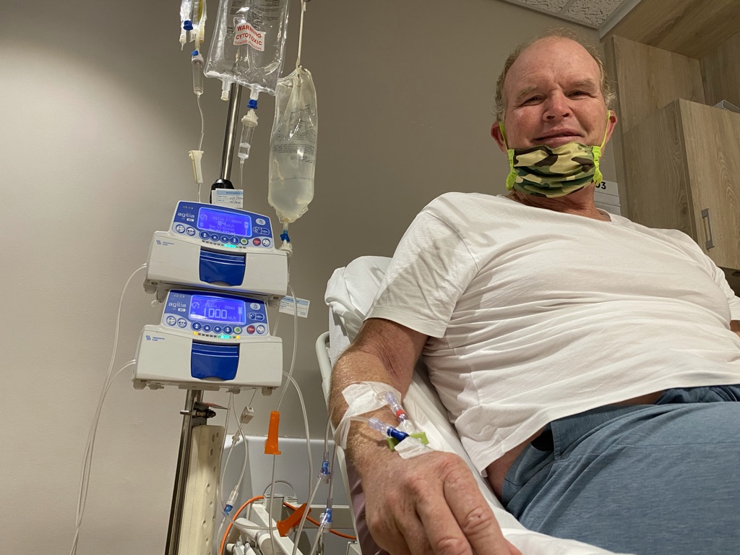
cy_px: 278
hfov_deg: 67.3
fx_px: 556
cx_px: 370
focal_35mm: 26
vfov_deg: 53.1
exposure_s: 1/50
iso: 125
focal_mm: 4.25
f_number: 1.8
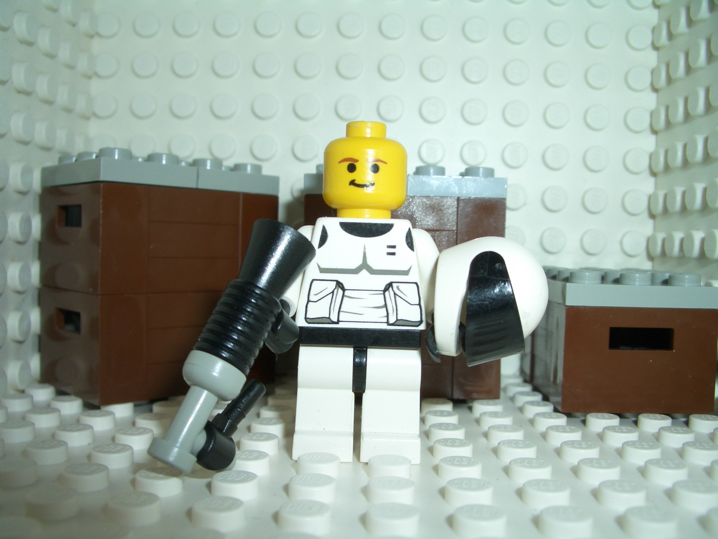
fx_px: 726
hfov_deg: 52.6
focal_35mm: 35
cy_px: 270
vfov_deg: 40.7
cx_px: 359
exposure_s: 1/60
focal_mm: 5.8
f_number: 4.3
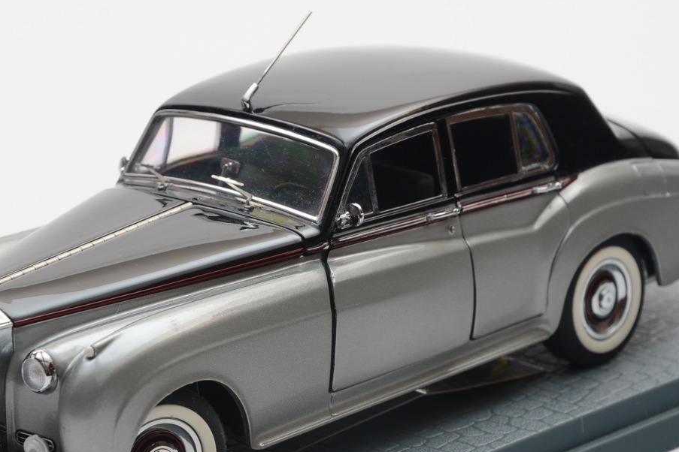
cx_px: 300
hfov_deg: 9.2
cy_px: 286
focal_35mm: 223
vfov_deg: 6.2
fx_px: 4200
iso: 320
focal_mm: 105
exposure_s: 1/60
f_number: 10
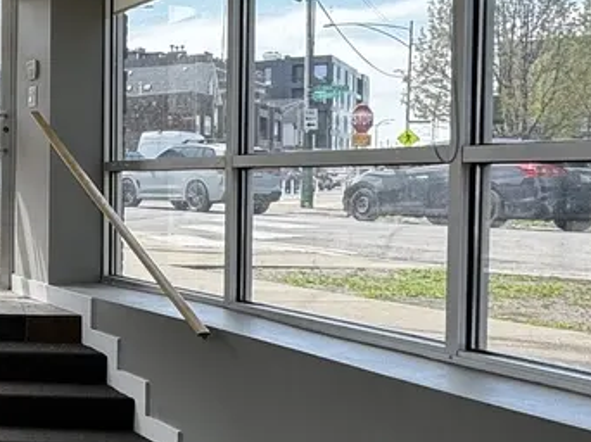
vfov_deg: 24.8
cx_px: -192
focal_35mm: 59
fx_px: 1007
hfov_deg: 27.1
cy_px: 226
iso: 40
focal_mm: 2.22
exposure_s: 1/322
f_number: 2.2
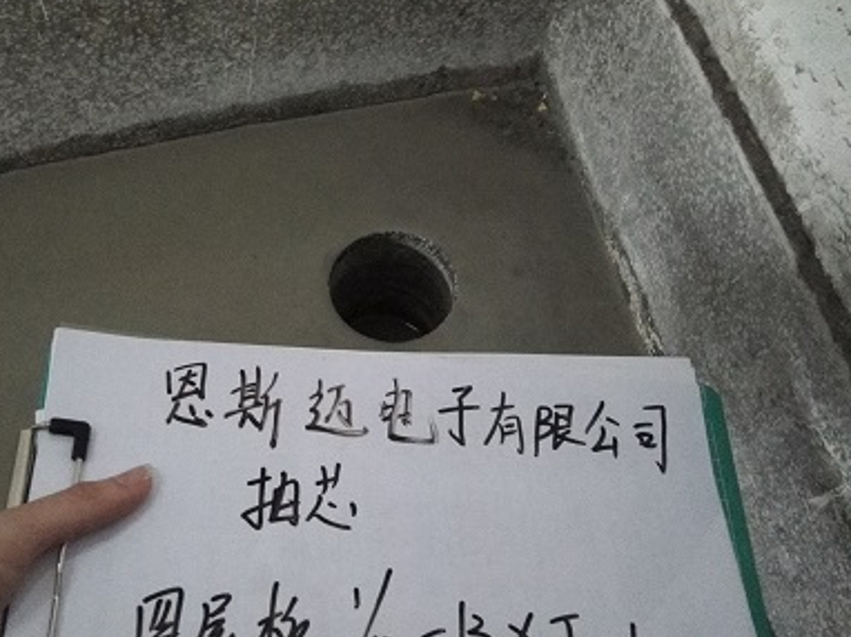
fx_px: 934
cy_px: 386
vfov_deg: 37.5
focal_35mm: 38
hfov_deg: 48.6
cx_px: 332
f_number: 2
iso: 1000
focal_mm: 3.8
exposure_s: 1/16.7
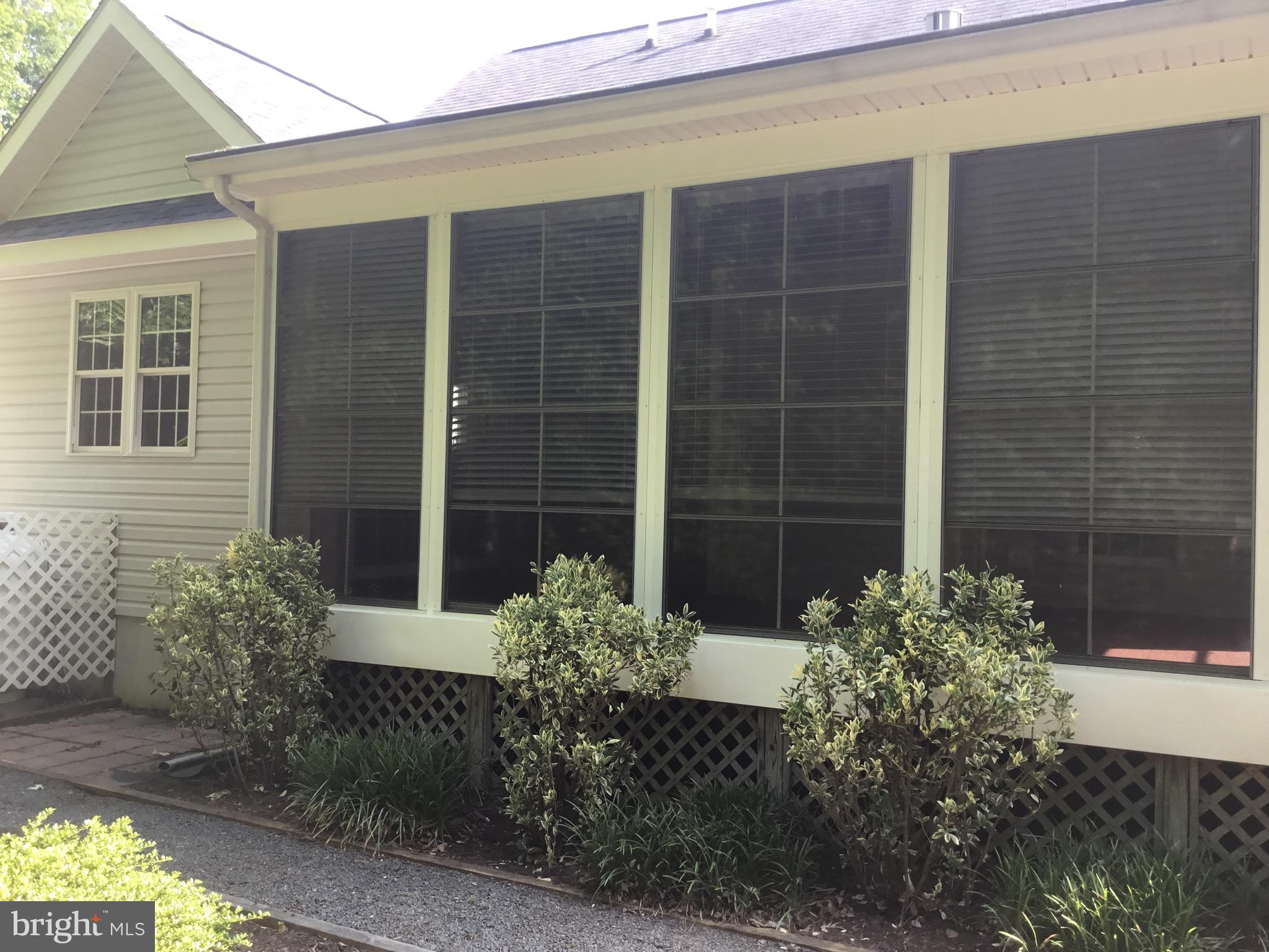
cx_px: 634
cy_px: 476
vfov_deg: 45.4
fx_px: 1136
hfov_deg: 58.4
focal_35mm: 31
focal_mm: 3.3
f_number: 2.4
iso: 32
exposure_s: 1/120
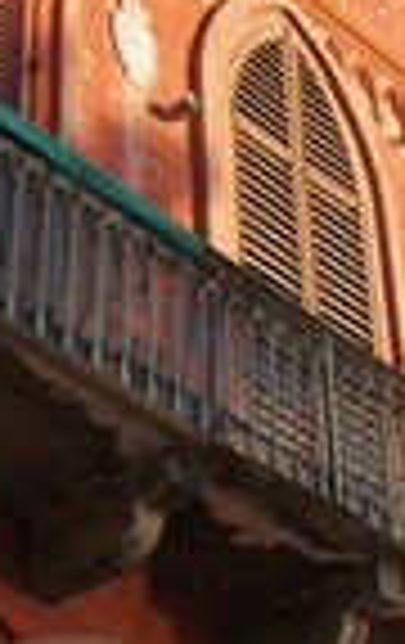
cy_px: 126
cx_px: 112
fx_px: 1722
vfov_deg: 20.9
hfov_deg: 13.4
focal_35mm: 98
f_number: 8
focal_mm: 20
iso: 200
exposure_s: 1/160
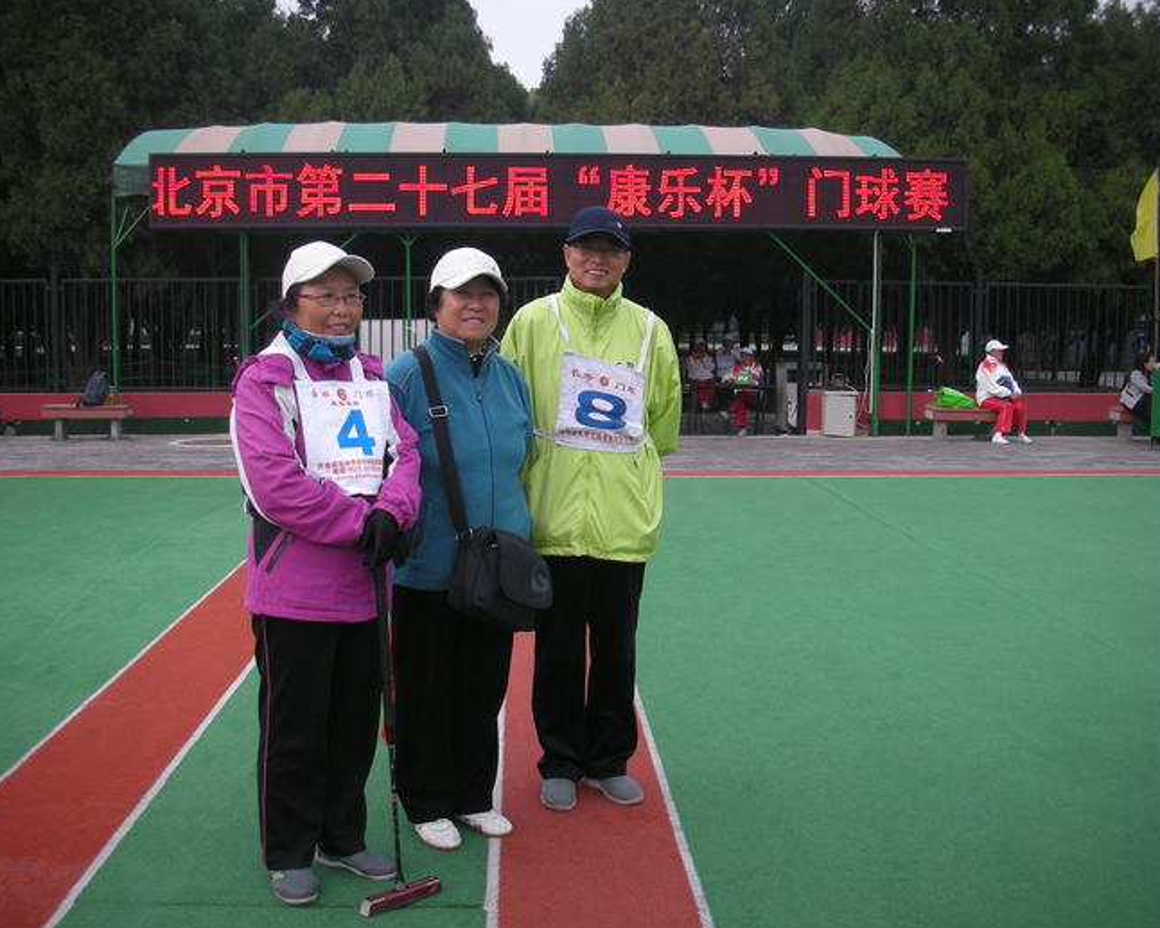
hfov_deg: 49.1
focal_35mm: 37
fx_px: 1270
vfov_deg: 40.1
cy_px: 464
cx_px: 551
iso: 50
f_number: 2.8
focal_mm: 5.8
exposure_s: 1/314
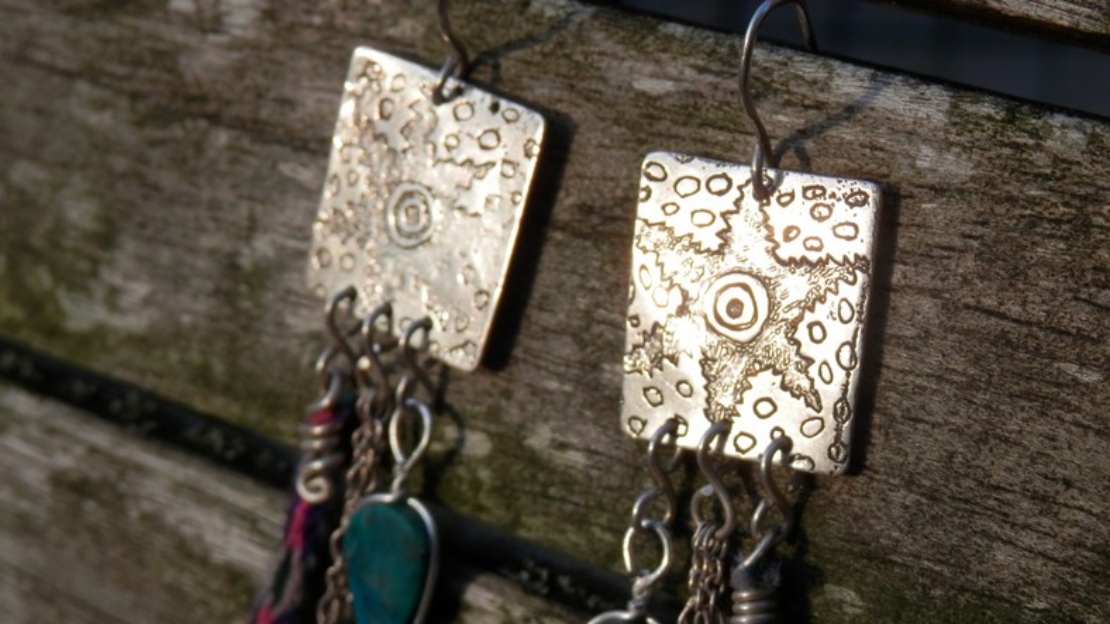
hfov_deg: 29.0
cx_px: 552
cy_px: 389
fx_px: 2148
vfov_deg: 16.5
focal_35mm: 73
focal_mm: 11.9
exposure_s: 1/250
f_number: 4.4
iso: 80
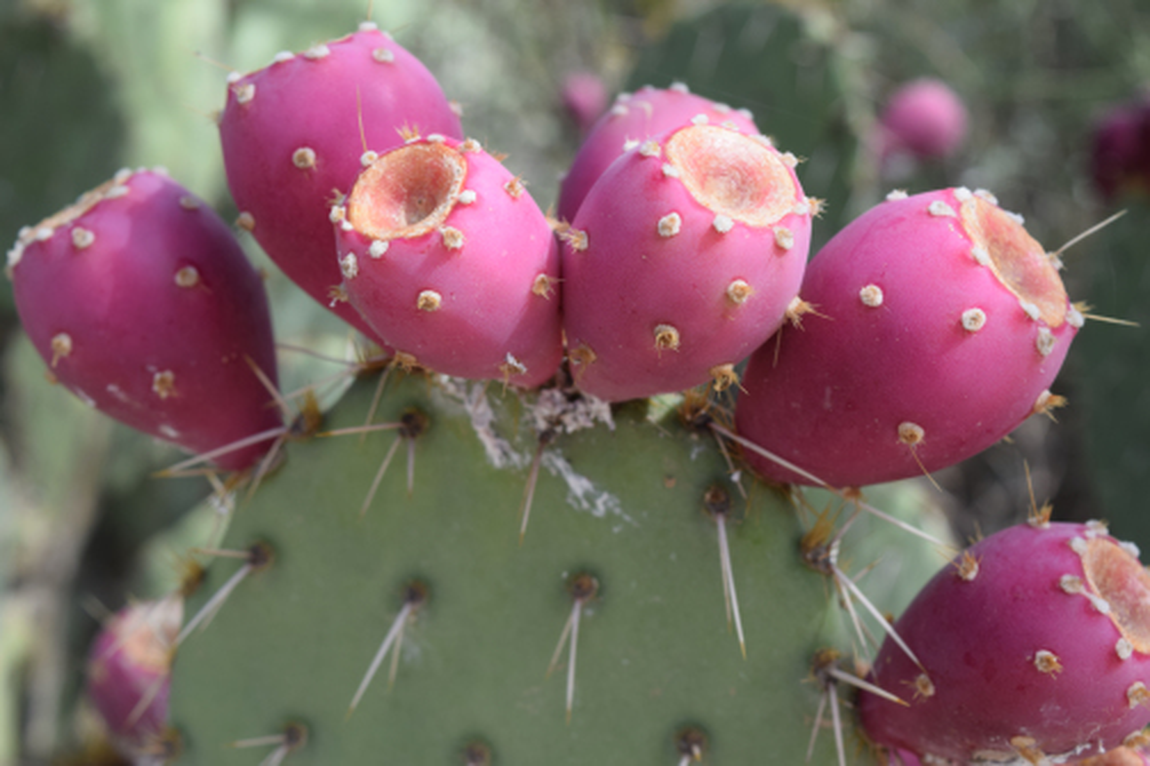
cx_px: 575
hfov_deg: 33.4
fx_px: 1916
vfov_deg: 22.6
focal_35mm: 60
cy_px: 383
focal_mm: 40
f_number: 8
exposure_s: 1/320
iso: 200
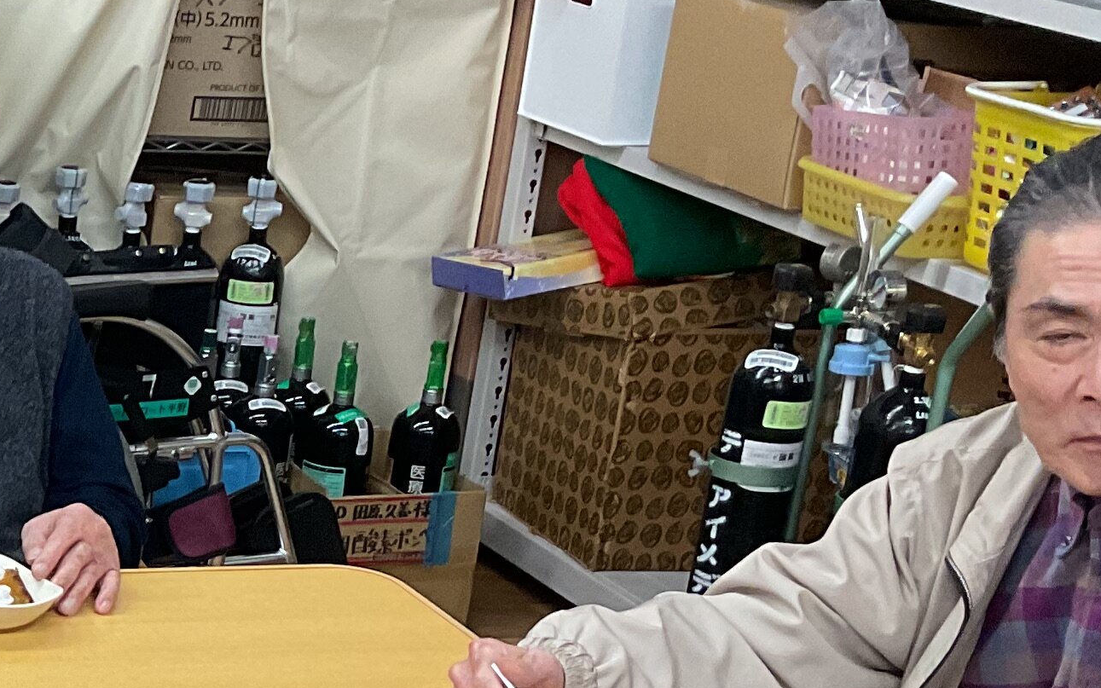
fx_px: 2881
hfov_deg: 19.9
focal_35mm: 96
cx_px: -313
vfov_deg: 13.5
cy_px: 616
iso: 80
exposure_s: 1/60
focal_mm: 3
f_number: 1.8
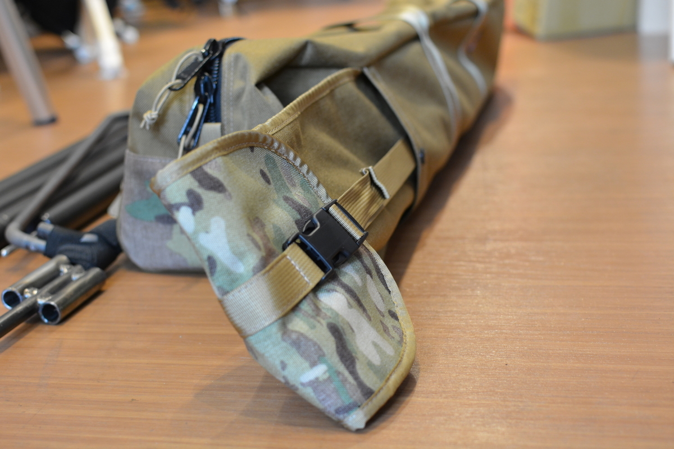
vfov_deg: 25.8
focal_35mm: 52
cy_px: 224
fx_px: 983
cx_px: 337
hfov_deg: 37.9
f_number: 2.8
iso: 800
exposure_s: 1/30
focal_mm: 35
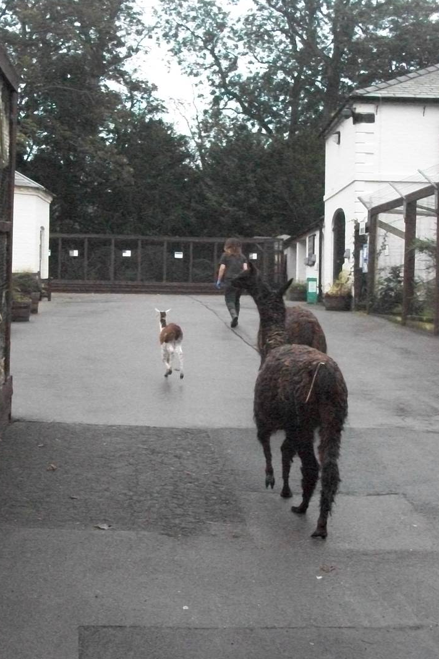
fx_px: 915
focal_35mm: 50
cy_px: 308
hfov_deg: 26.9
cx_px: 181
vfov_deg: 39.6
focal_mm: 5.7
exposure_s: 1/400
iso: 800
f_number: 2.9
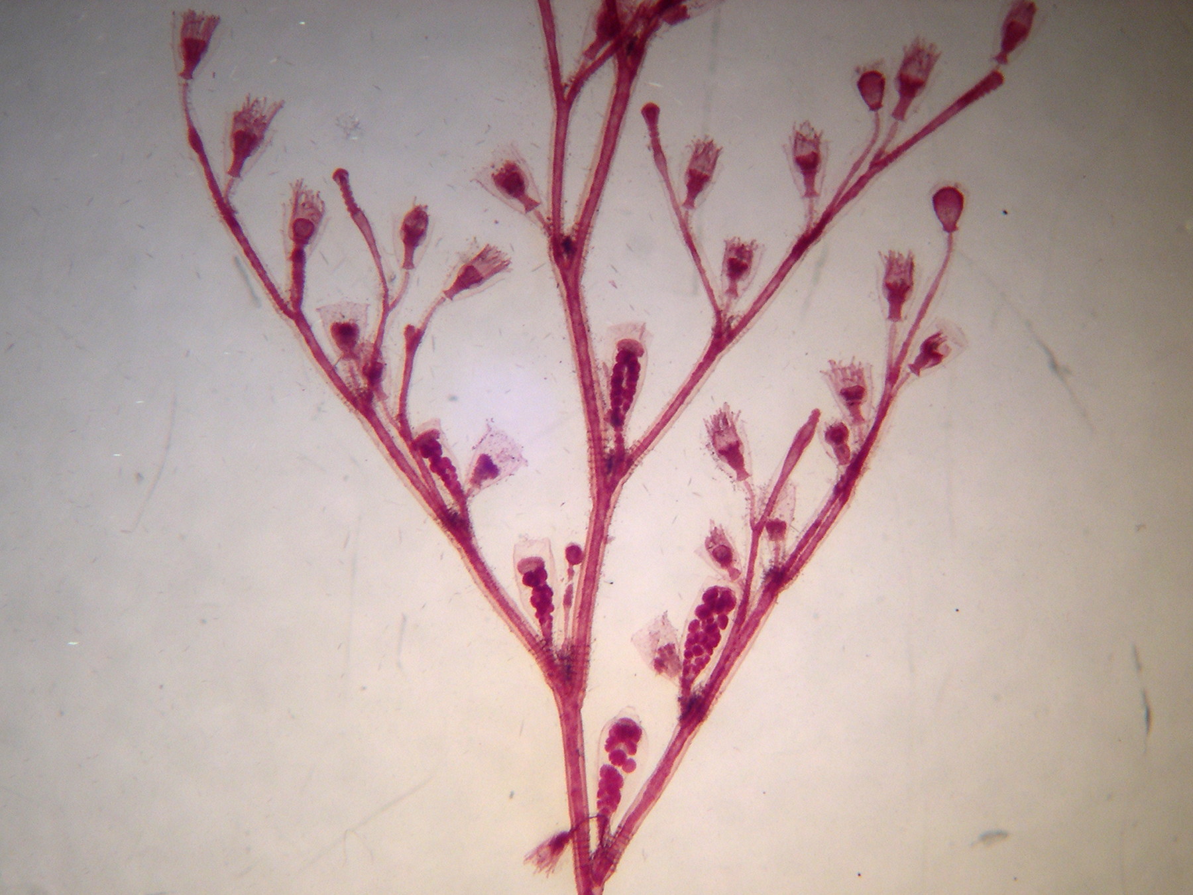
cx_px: 596
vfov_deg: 23.7
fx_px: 2137
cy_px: 448
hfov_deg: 31.2
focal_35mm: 62
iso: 100
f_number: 3.5
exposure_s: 1/42
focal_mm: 13.2
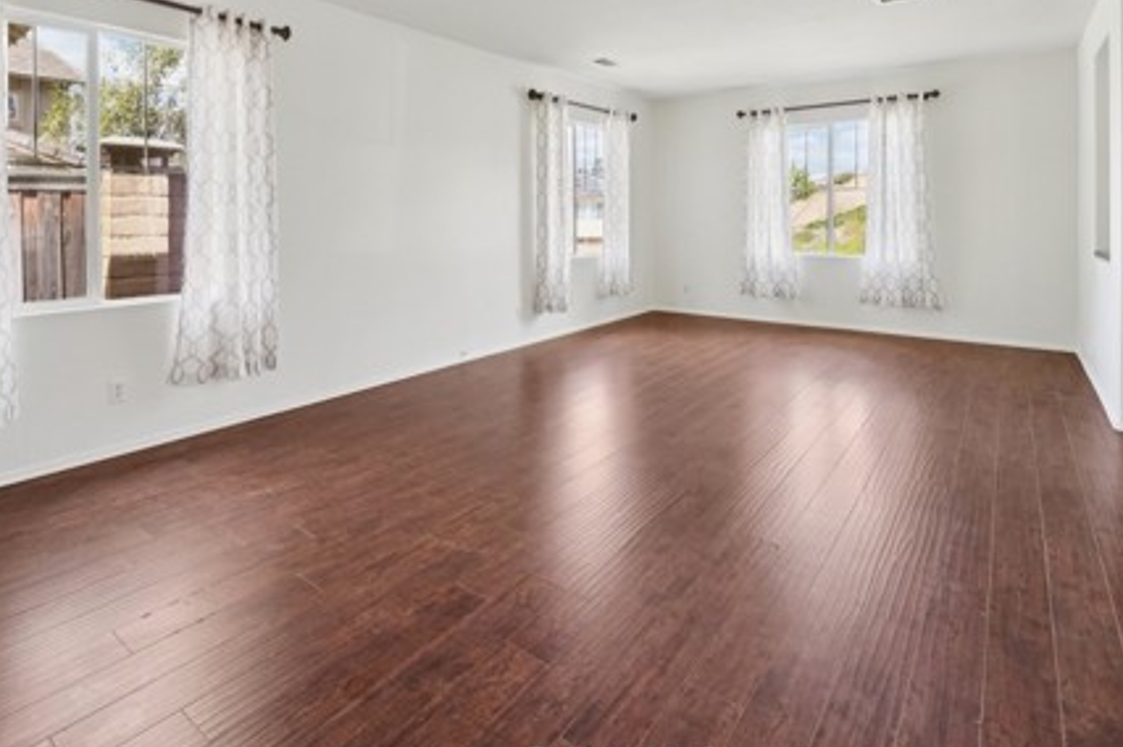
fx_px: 561
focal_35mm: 18
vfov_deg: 65.5
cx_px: 558
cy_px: 250
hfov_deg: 90.0
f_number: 8
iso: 250
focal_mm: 12
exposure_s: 1/30
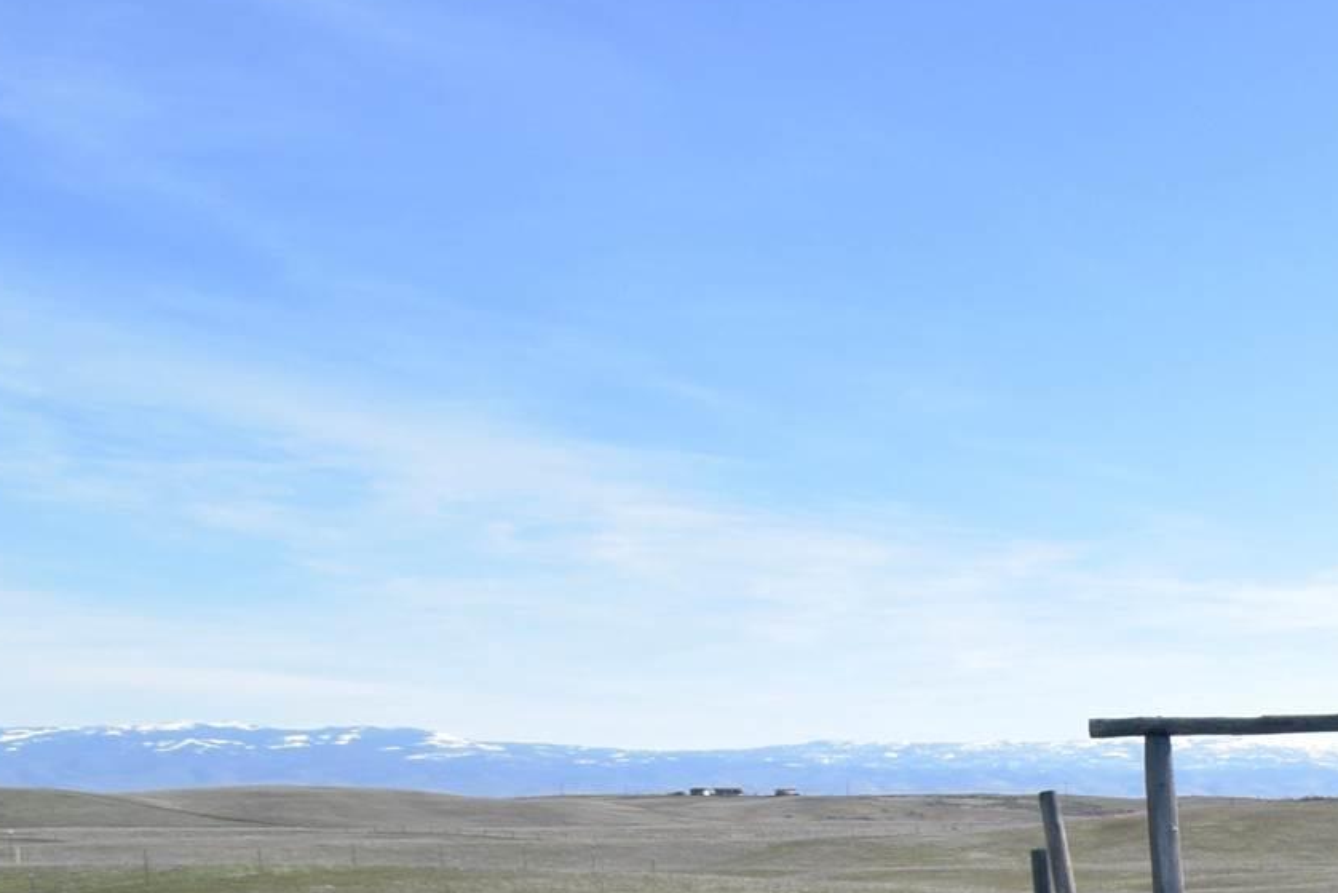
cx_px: 1996
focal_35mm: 55
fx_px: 2044
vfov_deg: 22.5
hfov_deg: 26.5
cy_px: 1102
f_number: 8
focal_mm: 10
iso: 400
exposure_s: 1/250
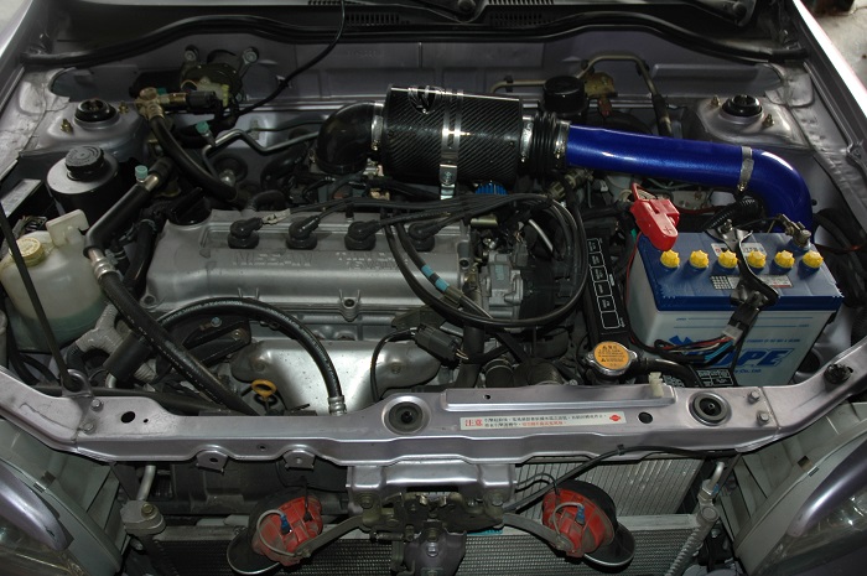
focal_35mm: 27
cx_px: 434
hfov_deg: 67.4
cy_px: 288
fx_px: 649
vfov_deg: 47.8
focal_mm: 18
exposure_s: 1/60
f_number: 3.5
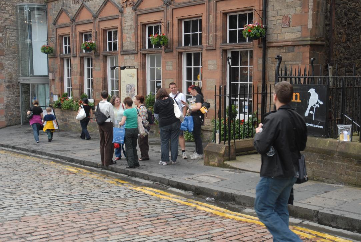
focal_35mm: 46
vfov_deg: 29.0
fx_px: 467
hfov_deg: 42.3
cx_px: 180
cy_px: 121
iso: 100
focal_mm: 31
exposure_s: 1/100
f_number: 5
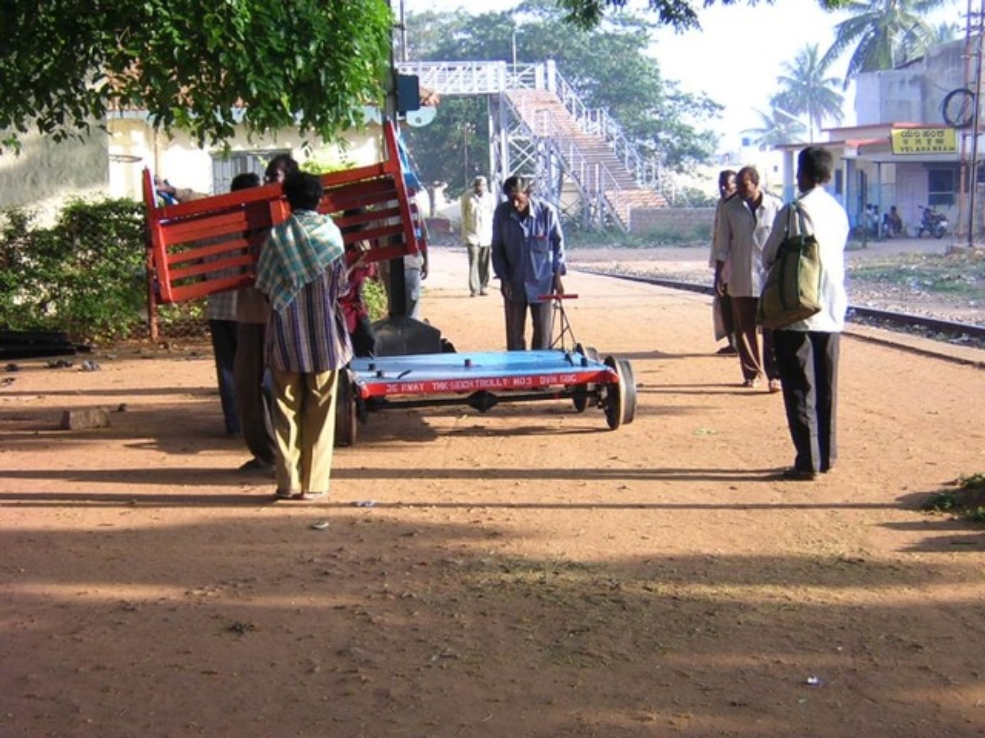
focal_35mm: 62
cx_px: 492
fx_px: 1764
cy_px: 369
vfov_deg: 23.7
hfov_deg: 31.2
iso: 100
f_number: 3.4
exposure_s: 1/99.3
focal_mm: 8.1
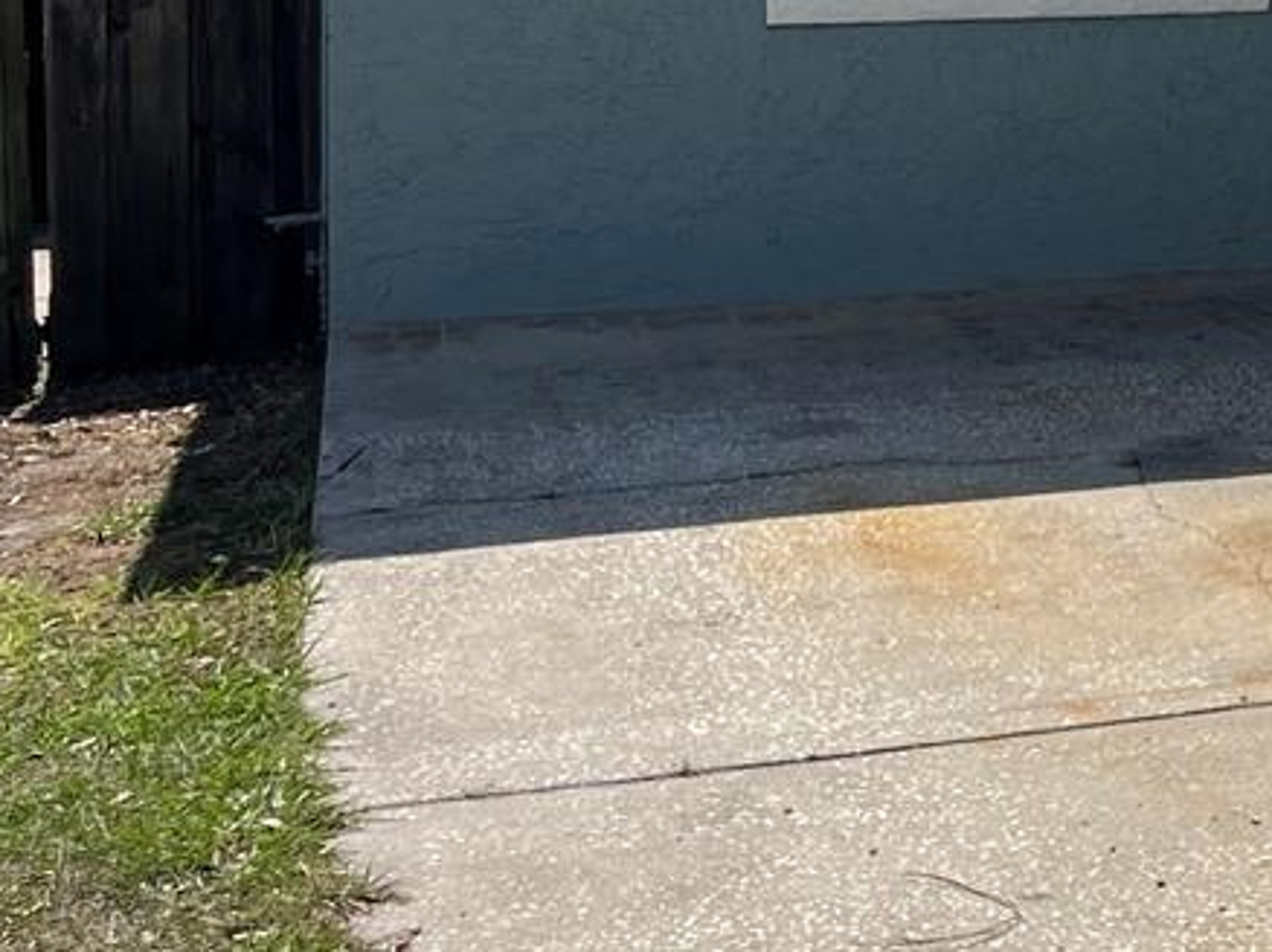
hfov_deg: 17.1
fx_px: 3489
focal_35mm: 95
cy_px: -218
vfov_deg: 15.0
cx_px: 2254
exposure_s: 1/4484
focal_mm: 5.1
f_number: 1.6
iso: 50
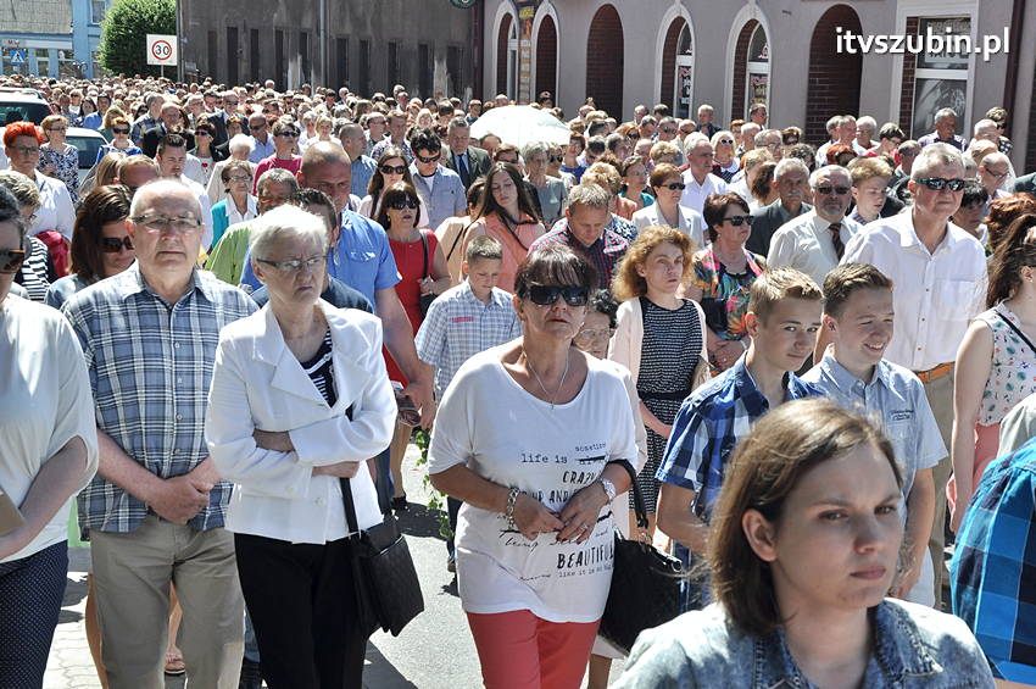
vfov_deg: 18.9
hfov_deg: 28.1
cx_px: 518
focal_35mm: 72
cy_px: 344
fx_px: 2070
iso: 400
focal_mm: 48
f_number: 10
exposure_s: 1/400
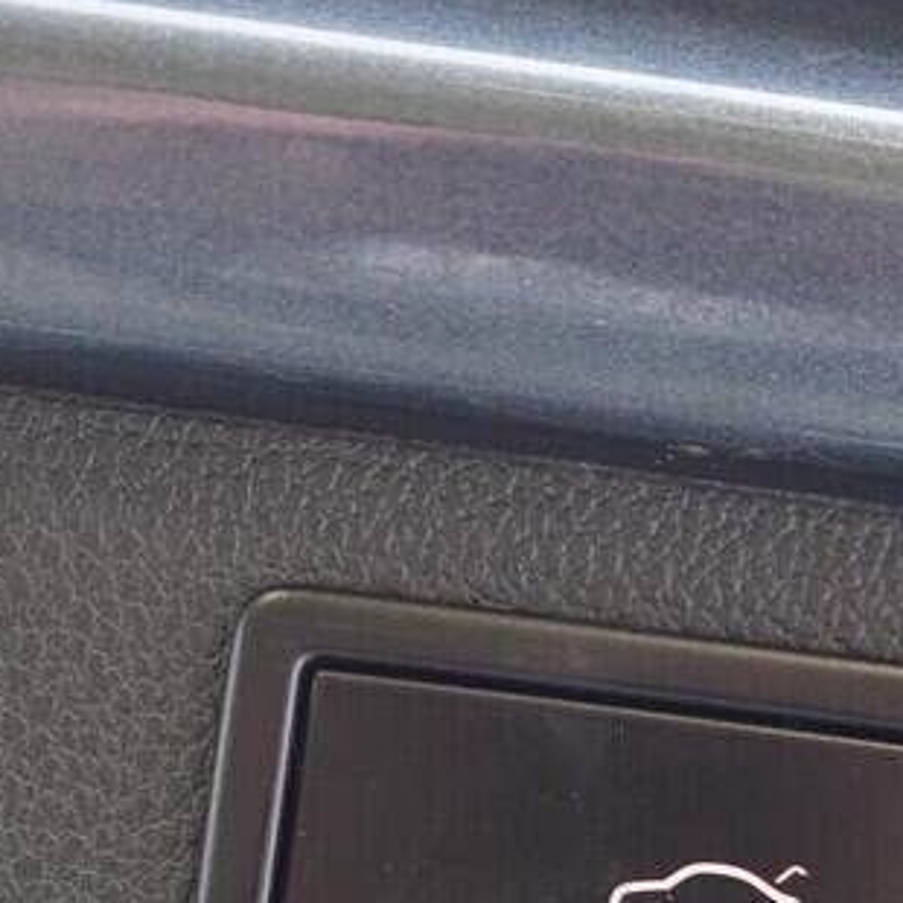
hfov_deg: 17.1
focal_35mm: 101
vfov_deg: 17.0
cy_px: 782
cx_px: 725
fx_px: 2981
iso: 400
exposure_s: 1/40
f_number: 2.8
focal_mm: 24
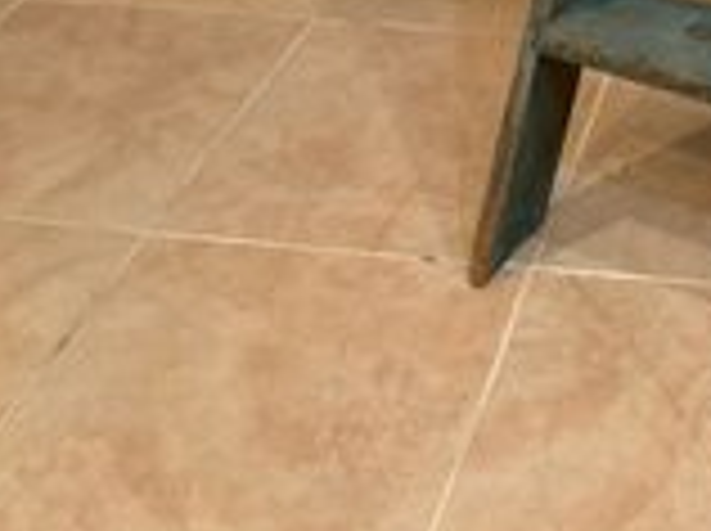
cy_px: -29
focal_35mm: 63
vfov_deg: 22.1
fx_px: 1292
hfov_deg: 28.3
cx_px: 758
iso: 125
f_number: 1.8
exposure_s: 1/60
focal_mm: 3
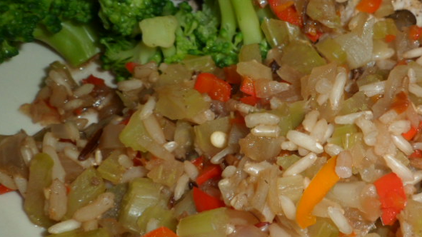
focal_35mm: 51
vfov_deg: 23.4
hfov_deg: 39.3
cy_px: 91
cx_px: 328
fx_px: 570
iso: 100
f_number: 9.2
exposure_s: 1/15
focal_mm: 4.9
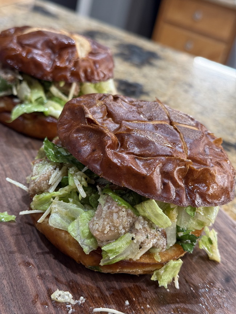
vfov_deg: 39.6
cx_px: 118
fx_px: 436
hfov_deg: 30.3
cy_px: 157
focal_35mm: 48
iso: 160
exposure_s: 1/60
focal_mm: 6.76
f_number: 1.78
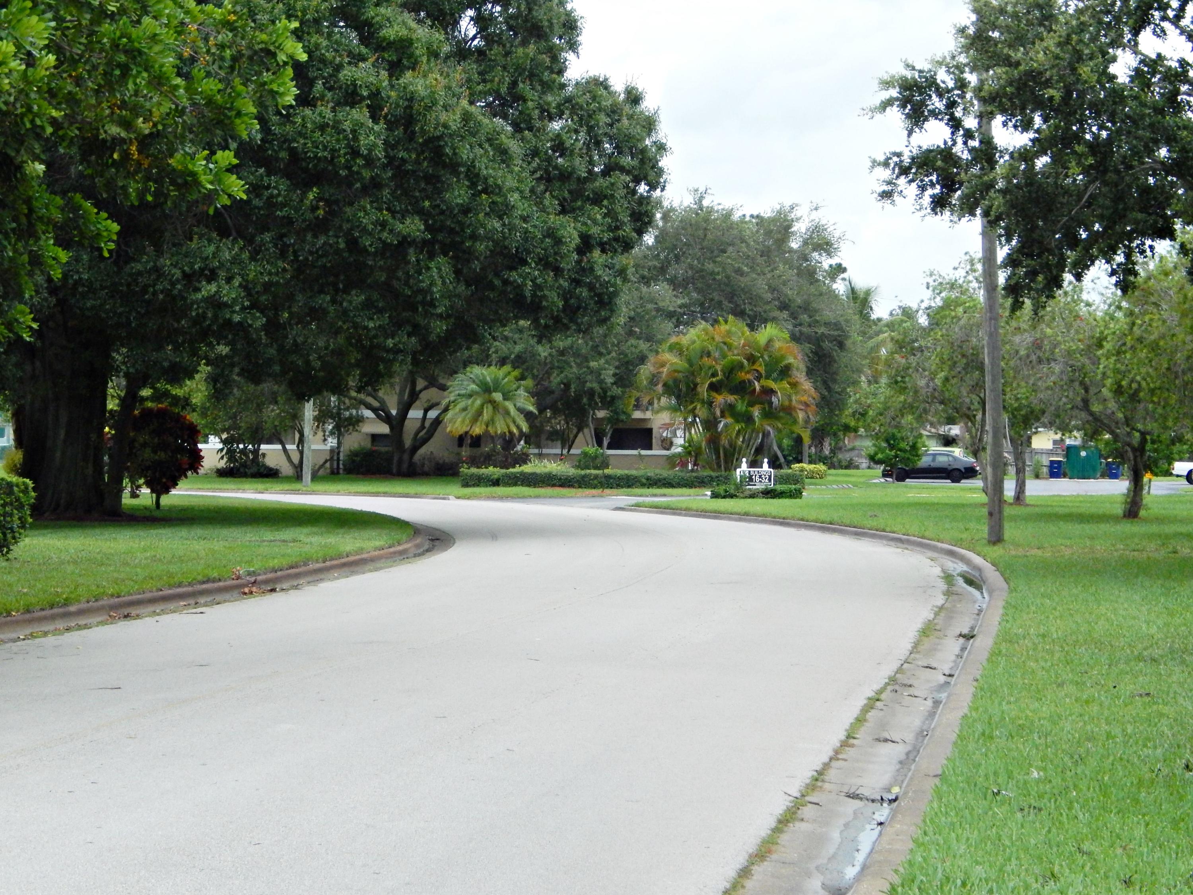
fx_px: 3240
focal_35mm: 94
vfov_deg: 15.7
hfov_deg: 20.9
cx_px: 596
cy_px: 448
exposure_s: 1/500
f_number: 8.8
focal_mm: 16.6
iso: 400
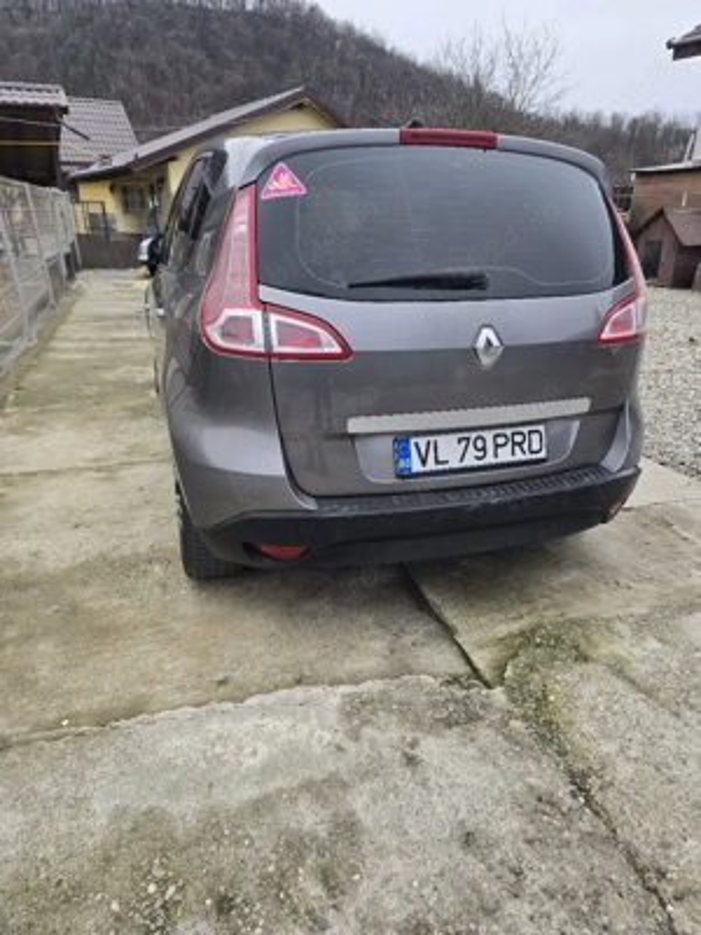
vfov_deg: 73.9
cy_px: 468
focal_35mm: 23
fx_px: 621
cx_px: 350
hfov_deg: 58.9
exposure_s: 1/182
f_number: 1.7
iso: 25
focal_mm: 6.3
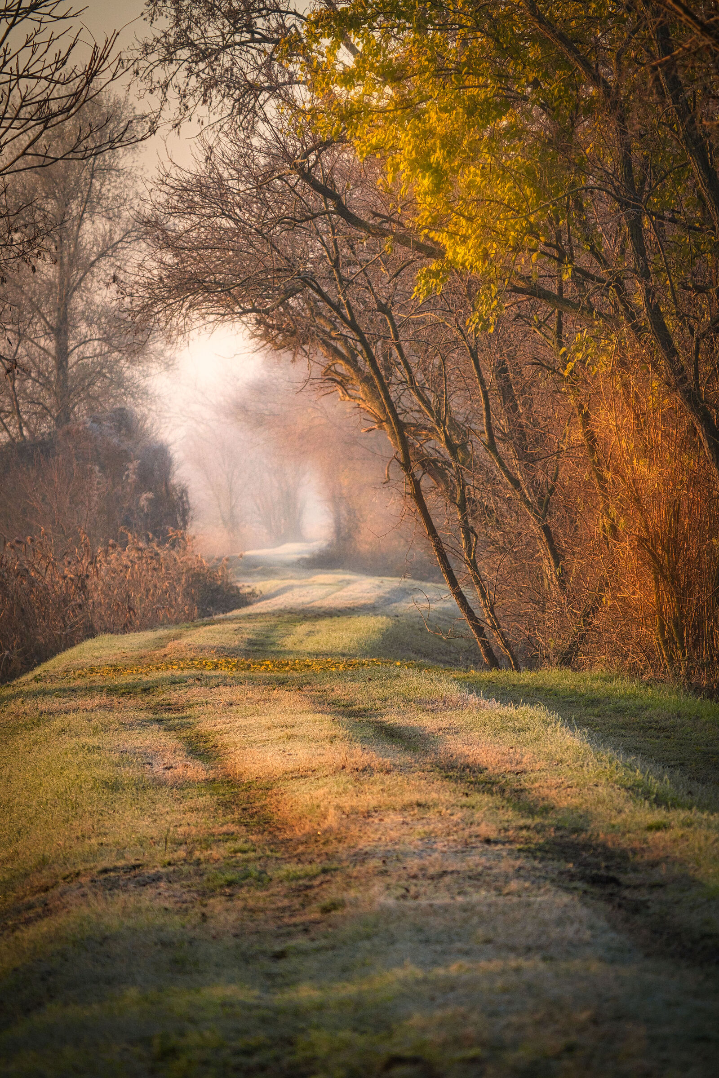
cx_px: 360
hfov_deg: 4.9
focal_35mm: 280
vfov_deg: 7.4
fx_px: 8388
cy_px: 539
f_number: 8
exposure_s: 1/1600
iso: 4000
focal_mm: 280
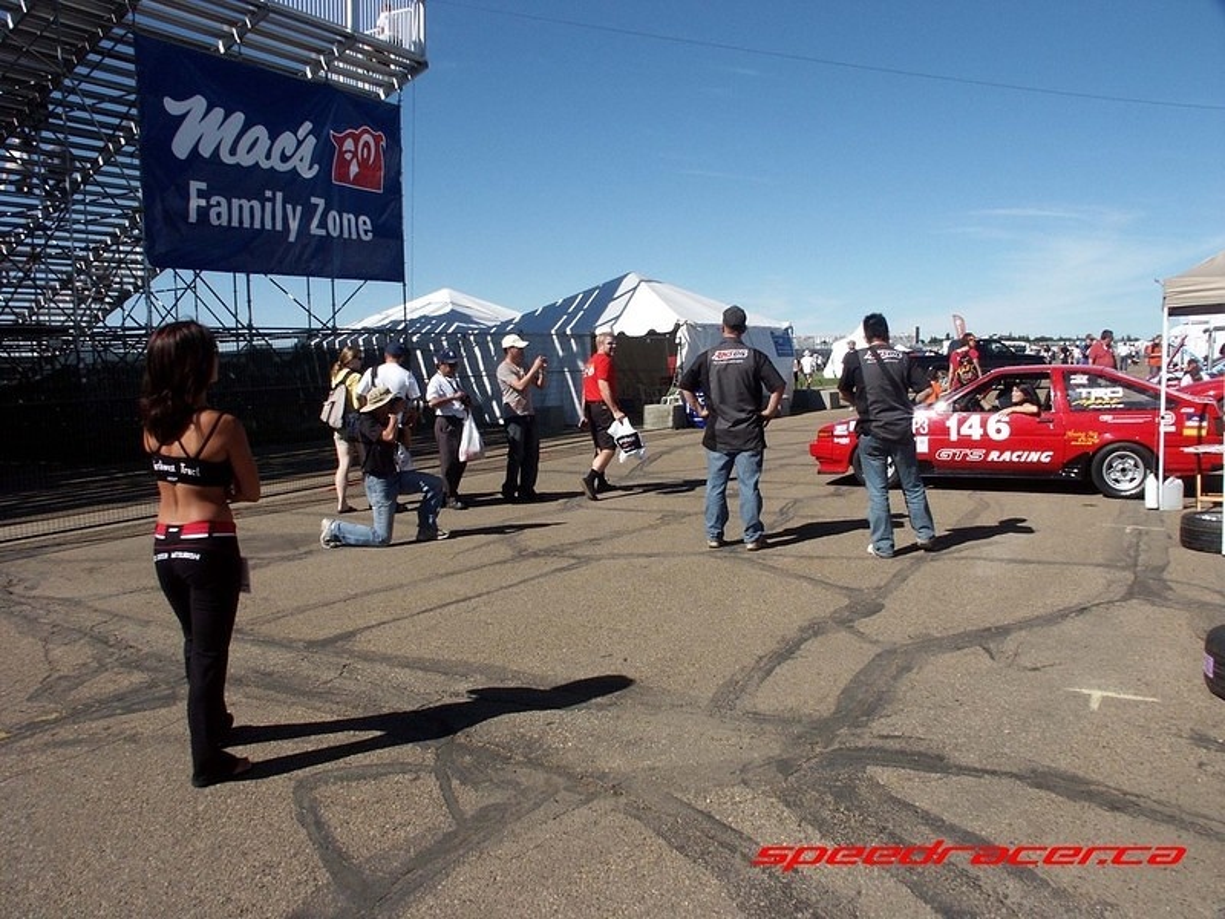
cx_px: 612
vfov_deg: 48.2
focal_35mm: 29
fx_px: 1026
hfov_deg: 61.7
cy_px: 460
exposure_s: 1/350
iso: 100
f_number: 8
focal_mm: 7.65
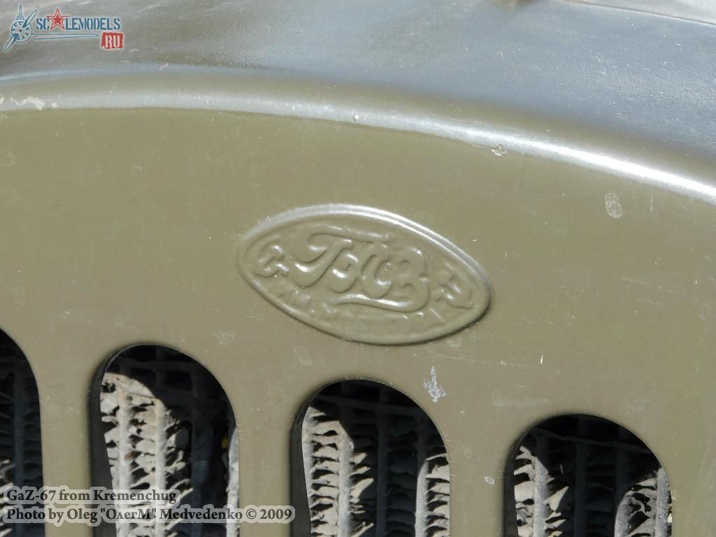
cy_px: 268
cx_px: 358
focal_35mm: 161
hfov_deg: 12.3
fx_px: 3330
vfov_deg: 9.2
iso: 100
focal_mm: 26.4
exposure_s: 1/250
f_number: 5
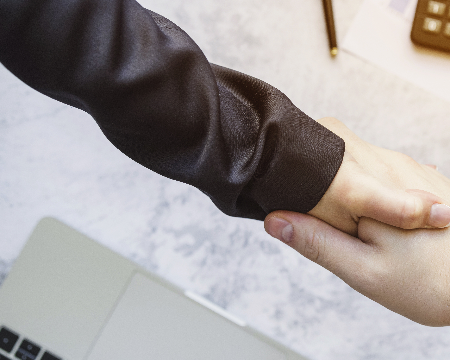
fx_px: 879
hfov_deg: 28.3
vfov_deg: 23.1
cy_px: 172
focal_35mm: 66
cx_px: 334
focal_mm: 38
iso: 800
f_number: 4
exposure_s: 1/125
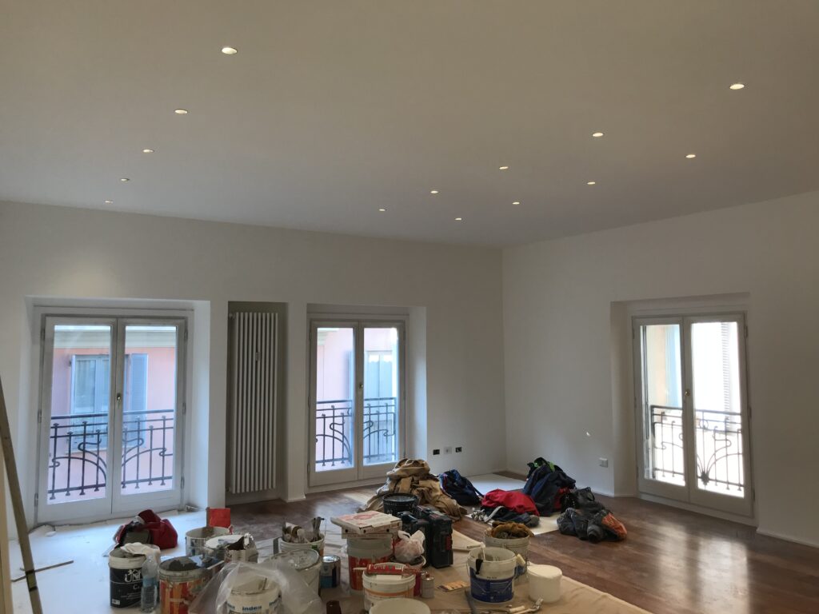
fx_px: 662
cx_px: 410
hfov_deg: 63.4
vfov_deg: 49.7
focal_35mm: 28
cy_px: 307
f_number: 1.8
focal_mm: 3.99
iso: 32
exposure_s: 1/100
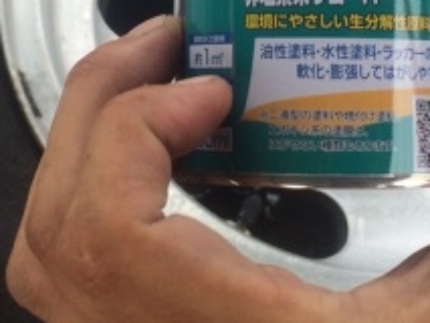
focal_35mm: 90
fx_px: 1119
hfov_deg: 21.8
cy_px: -50
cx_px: 216
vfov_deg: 15.9
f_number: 2.2
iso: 32
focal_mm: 4.12
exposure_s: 1/513
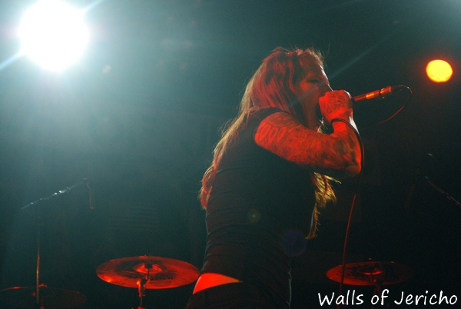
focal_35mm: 78
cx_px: 230
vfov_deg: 17.6
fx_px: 1000
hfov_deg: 26.0
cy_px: 154
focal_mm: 52
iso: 1600
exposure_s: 1/125
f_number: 5.6
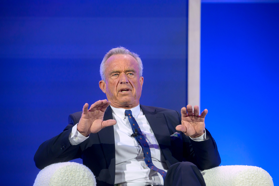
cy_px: 93
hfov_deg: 11.1
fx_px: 1434
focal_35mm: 185
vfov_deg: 7.4
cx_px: 140
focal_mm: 185
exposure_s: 1/200
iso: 2000
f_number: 5.6
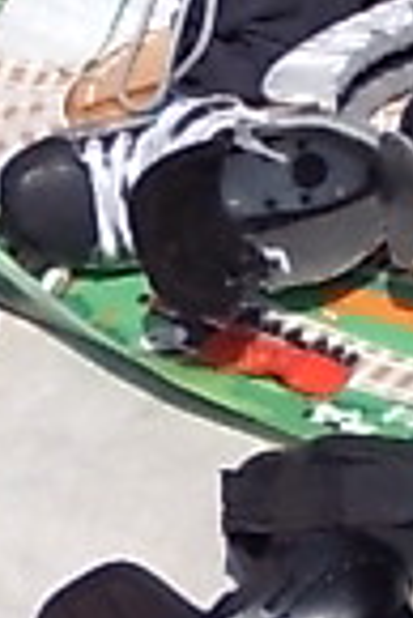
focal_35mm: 133
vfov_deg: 15.1
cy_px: 639
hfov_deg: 10.2
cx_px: -21
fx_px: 2283
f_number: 3.5
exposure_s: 1/1000
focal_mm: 3.73
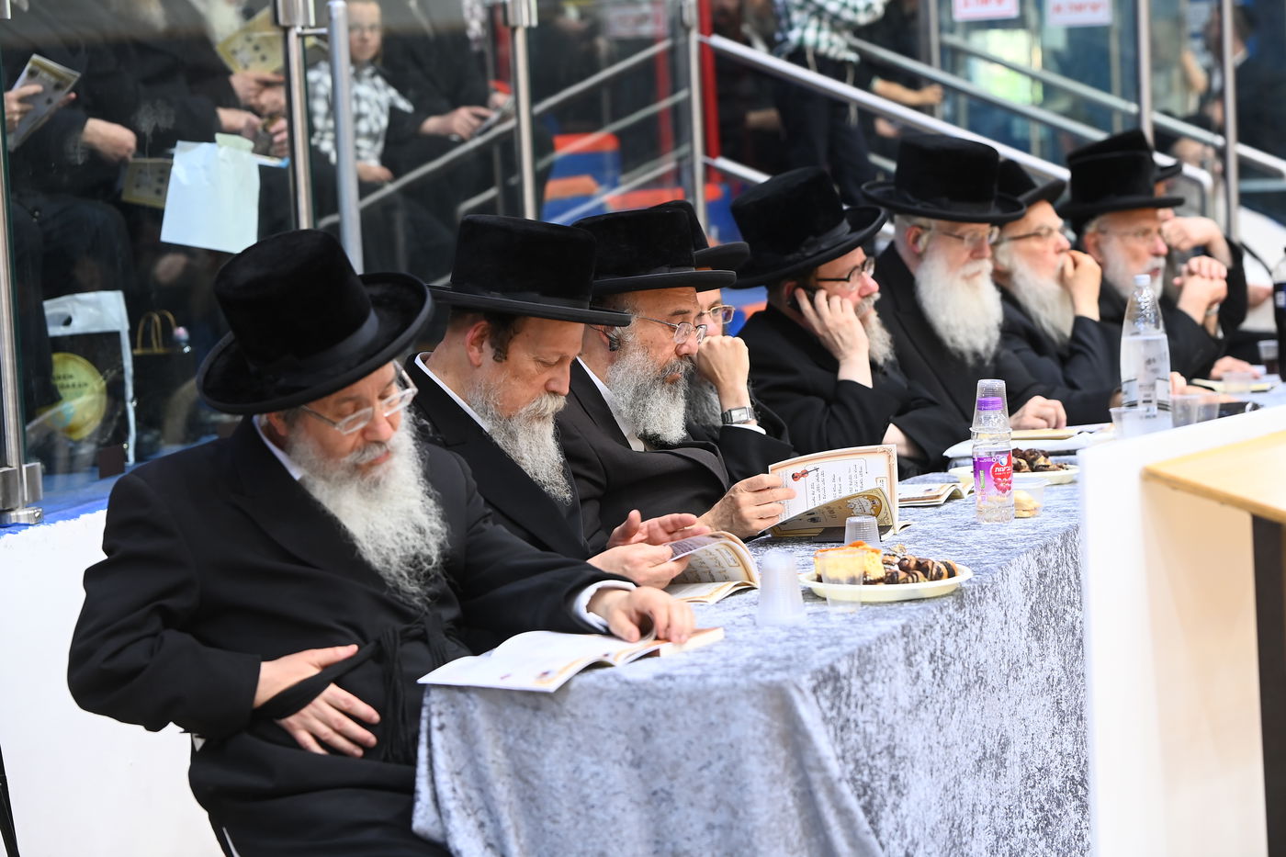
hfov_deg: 20.4
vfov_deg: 13.7
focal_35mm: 100
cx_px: 643
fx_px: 3572
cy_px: 428
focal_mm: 100
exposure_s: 1/200
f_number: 3.5
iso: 1250
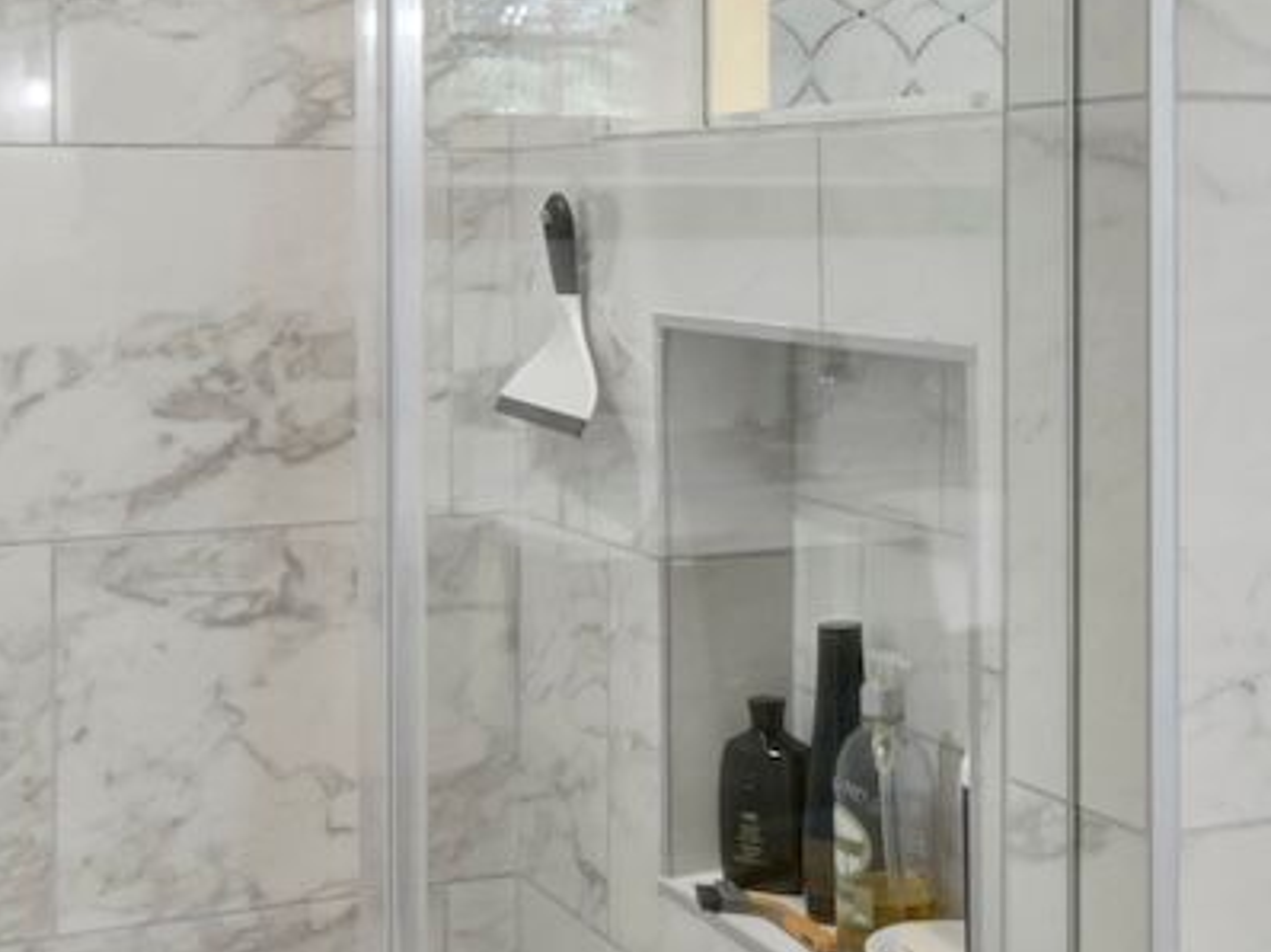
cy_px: 219
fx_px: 2385
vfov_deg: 22.3
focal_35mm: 65
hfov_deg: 29.1
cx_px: 1041
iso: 100
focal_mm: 14
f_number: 14
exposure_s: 1/6
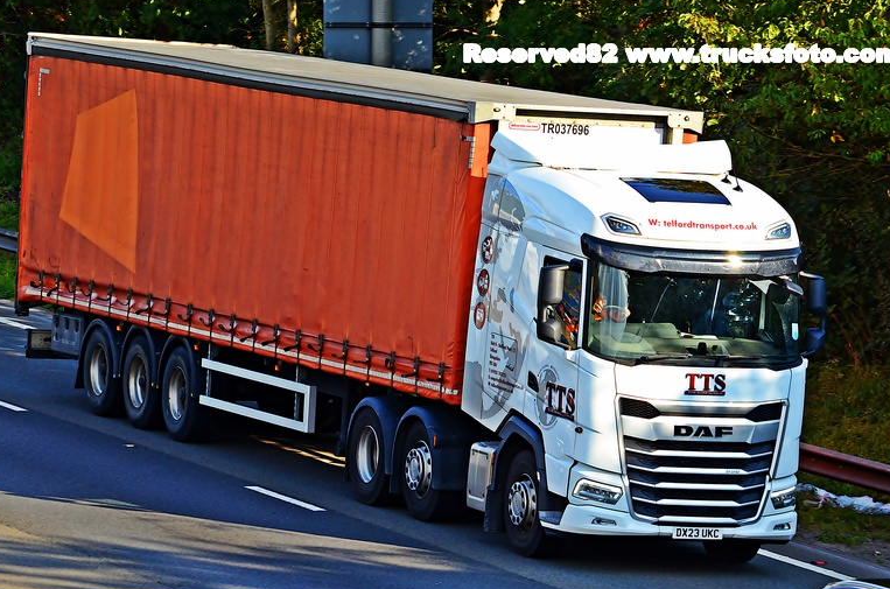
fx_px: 6401
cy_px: 296
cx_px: 434
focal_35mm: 260
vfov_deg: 5.3
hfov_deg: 8.0
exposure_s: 1/500
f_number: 8
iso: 500
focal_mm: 165
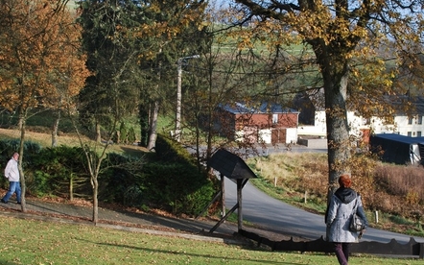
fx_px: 624
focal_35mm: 54
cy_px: 149
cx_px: 226
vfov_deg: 23.9
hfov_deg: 37.5
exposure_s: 1/160
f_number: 6.3
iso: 100
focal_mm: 26
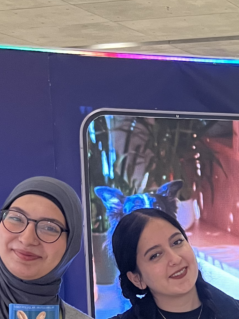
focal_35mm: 91
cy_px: 422
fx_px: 838
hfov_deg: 15.3
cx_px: 333
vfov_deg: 19.7
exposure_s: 1/50
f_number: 1.6
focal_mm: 5.1
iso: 200
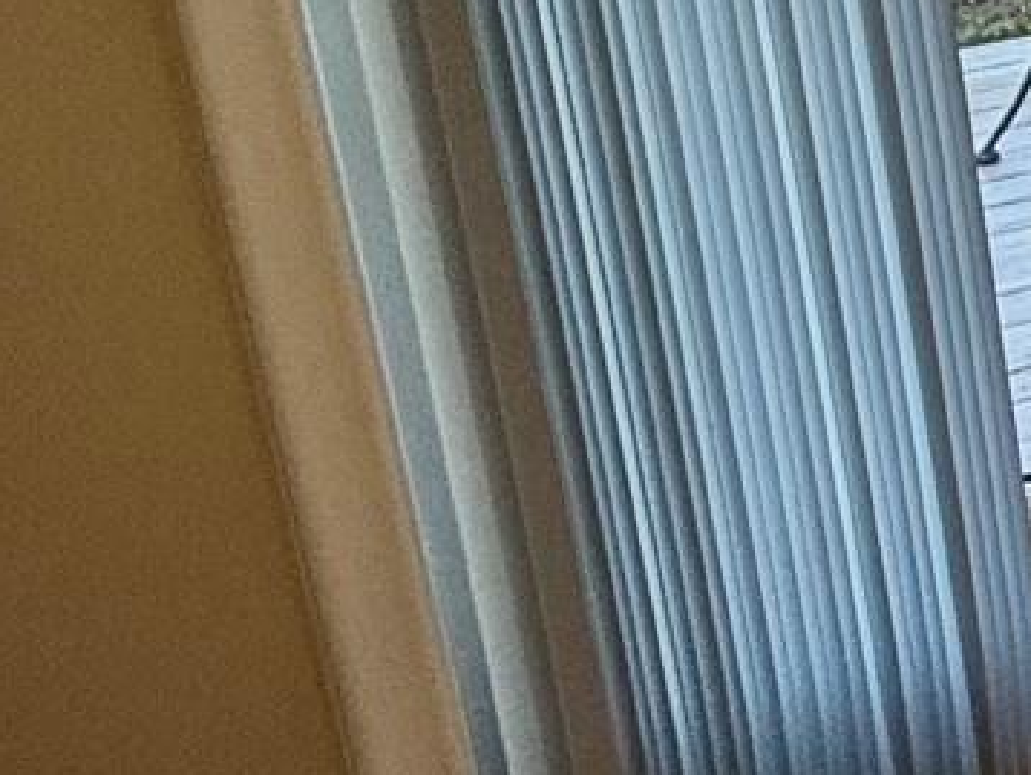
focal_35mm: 80
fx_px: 2384
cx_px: 2529
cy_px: -141
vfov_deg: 17.6
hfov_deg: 14.5
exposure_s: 1/120
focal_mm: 2.22
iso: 64
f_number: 2.2
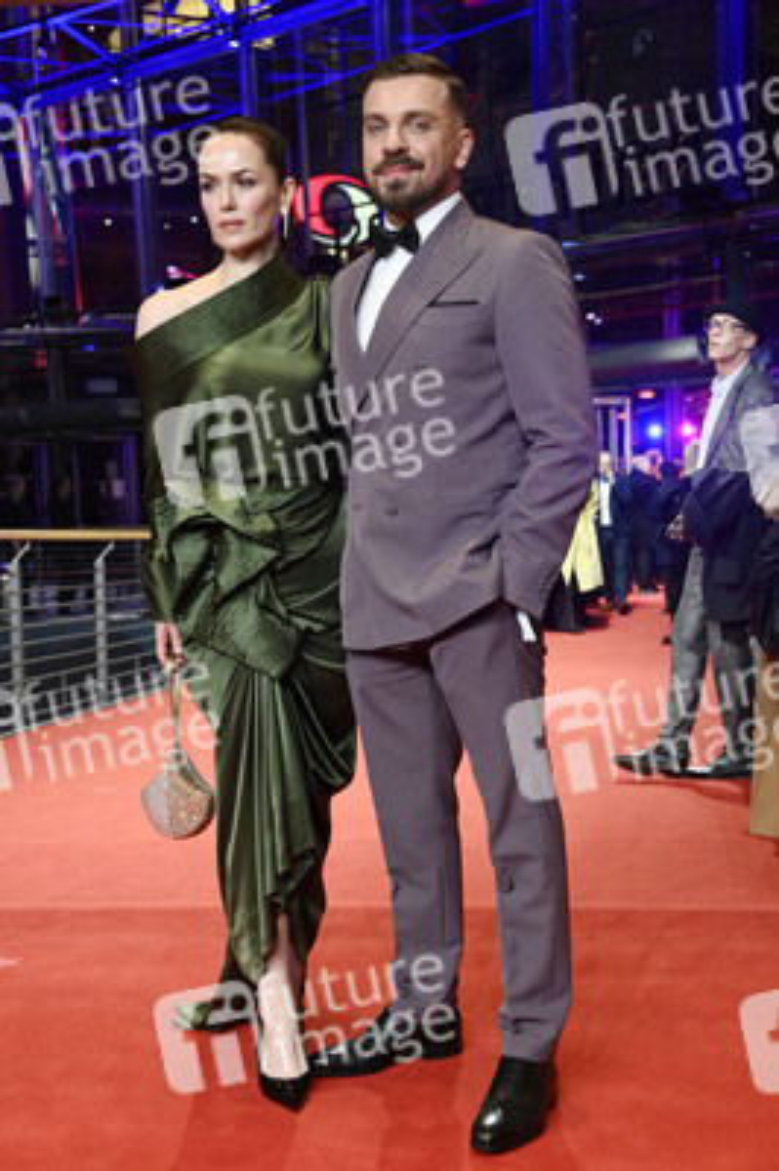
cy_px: 586
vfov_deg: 38.2
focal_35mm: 52
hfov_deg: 25.9
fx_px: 1691
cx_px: 390
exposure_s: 1/200
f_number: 5.6
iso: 5000
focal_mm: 52
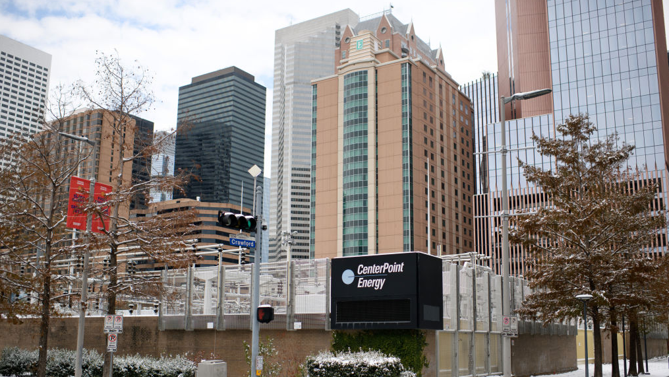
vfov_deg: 31.9
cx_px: 336
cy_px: 222
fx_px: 656
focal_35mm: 37
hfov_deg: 54.0
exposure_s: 1/5000
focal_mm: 35
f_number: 2.5
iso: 200
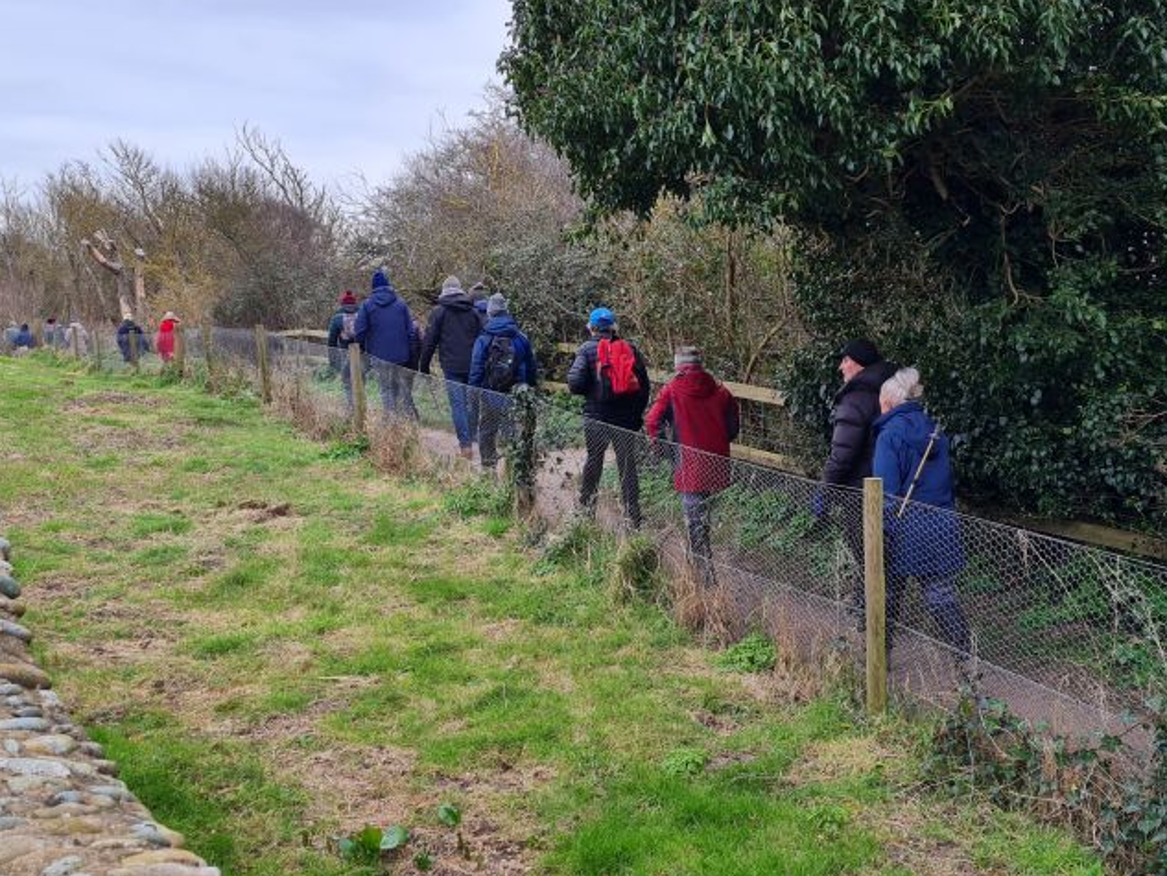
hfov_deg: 47.0
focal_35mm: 39
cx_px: 784
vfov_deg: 36.8
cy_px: 466
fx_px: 1315
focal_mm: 5.4
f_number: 1.8
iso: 50
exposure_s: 1/211
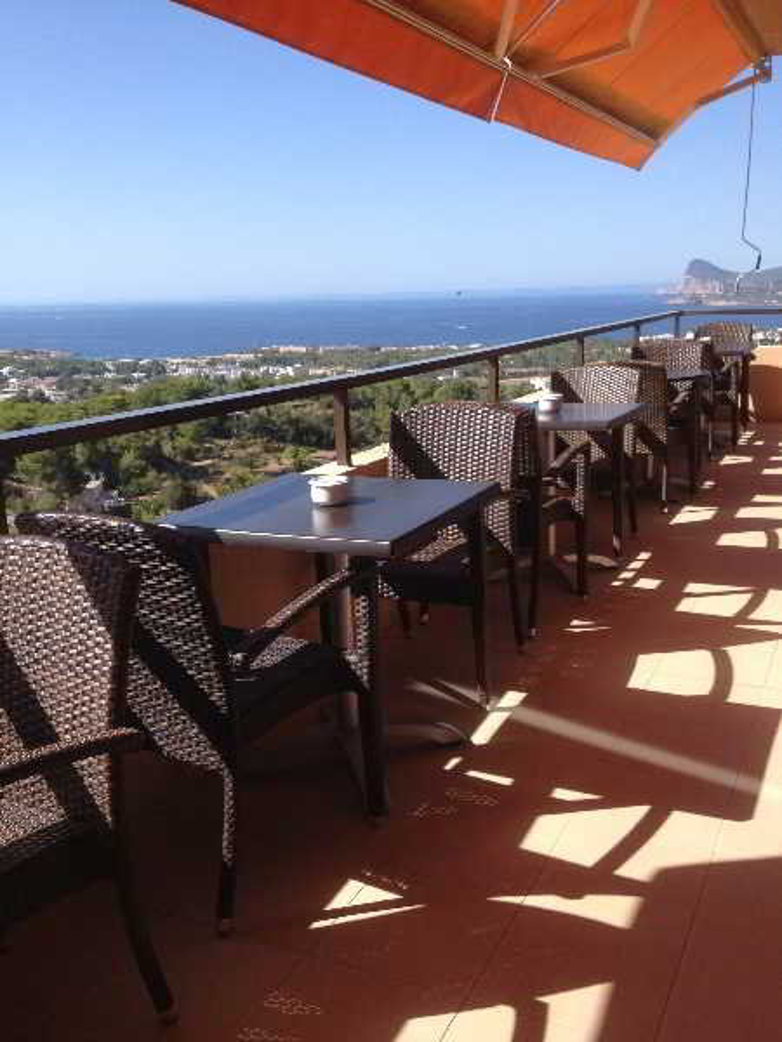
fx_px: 1054
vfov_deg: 52.6
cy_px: 521
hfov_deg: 40.7
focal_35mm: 35
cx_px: 391
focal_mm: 4.28
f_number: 2.4
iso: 50
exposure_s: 1/1062
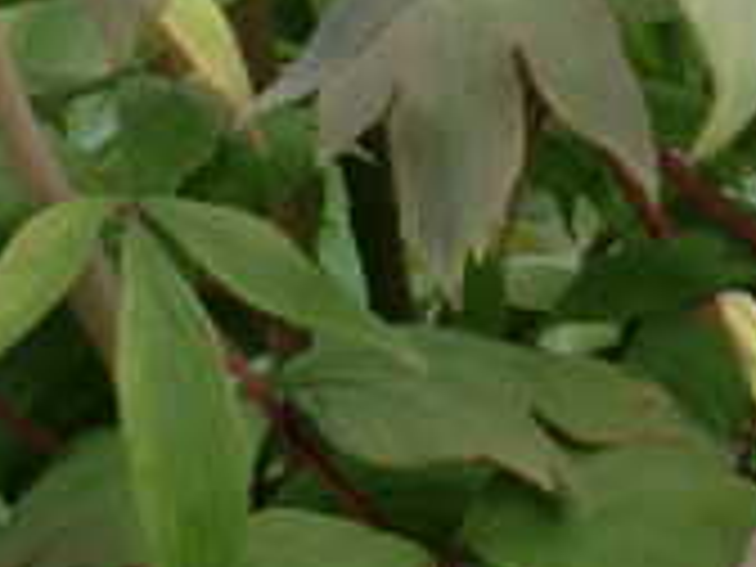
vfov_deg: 8.5
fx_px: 3735
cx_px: 896
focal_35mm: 171
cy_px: -284
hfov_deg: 11.3
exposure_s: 1/250
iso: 64
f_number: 2.8
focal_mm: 6.3
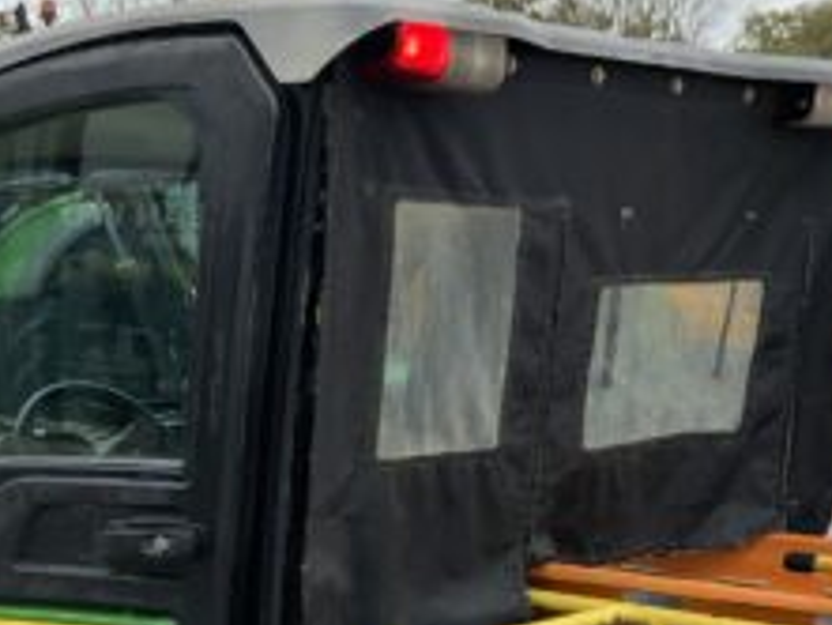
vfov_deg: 17.0
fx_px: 2020
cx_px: 651
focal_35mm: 84
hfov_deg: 23.0
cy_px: 685
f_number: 1.8
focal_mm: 3
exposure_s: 1/122
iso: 64
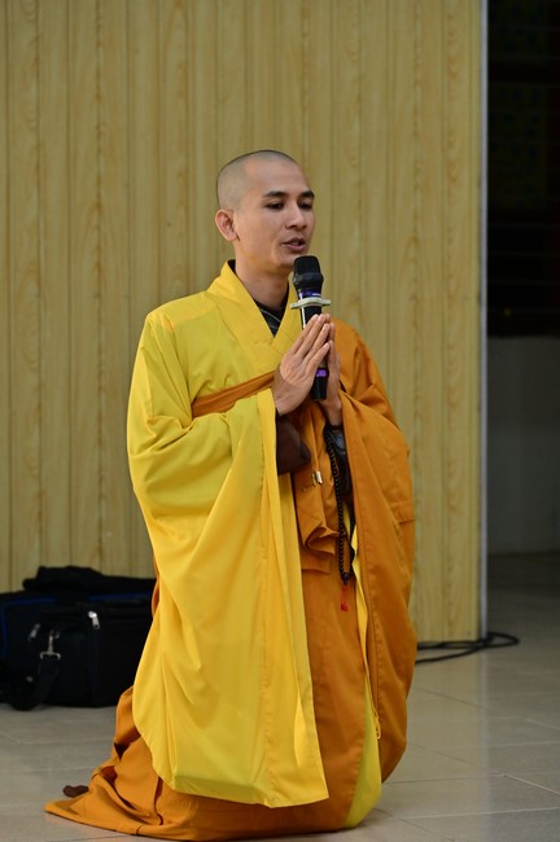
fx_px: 2806
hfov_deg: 11.4
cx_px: 280
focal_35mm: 120
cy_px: 421
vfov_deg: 17.1
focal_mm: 120
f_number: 5.6
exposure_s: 1/160
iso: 2000
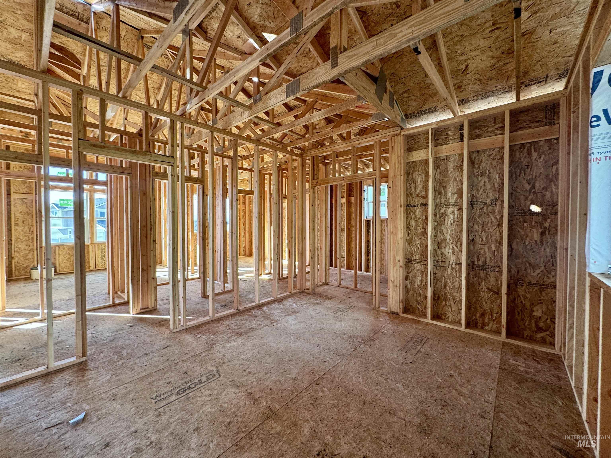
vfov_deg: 85.7
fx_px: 247
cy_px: 229
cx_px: 306
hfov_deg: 102.1
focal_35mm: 14
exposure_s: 1/99
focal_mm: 2.22
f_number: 2.2
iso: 125
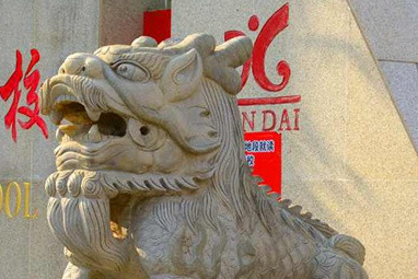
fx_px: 1661
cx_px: 12
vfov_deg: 9.6
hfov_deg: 14.2
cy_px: 177
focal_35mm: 143
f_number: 9
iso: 500
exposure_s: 1/640
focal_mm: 70
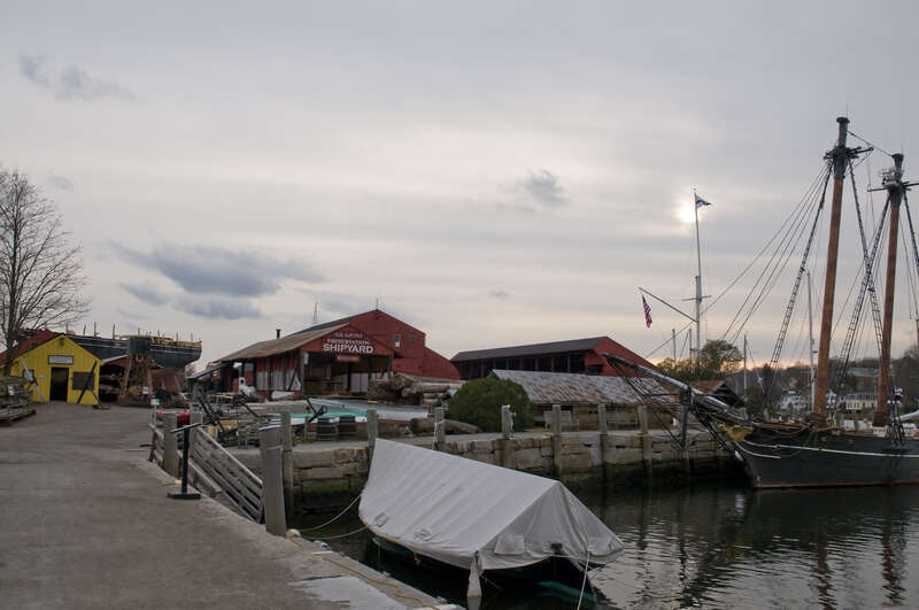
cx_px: 460
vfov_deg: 36.8
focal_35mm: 36
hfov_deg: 53.2
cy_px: 305
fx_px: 918
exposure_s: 1/500
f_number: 8
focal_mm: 24
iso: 400
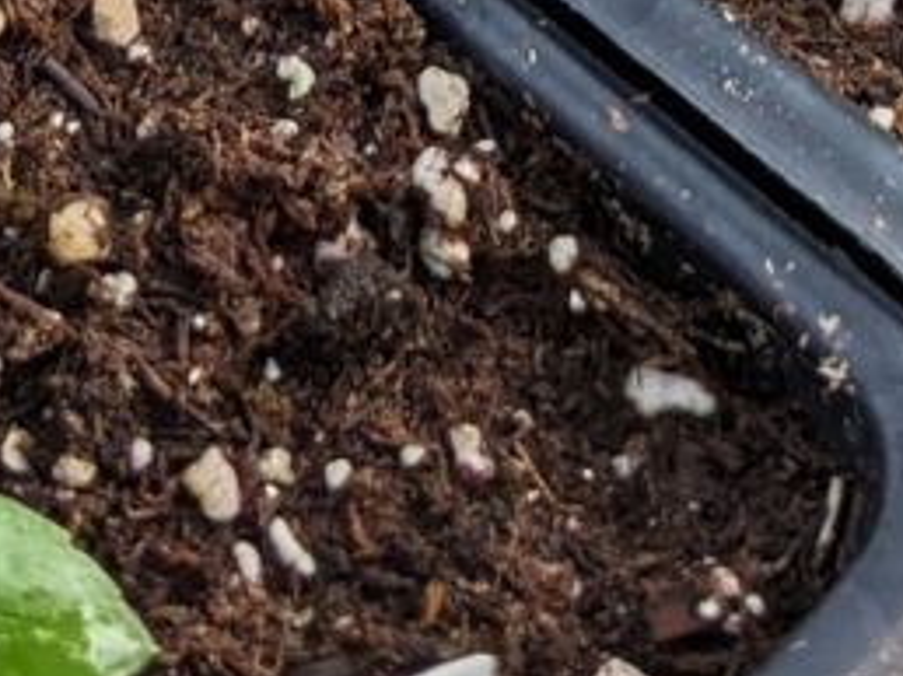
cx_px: 756
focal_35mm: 161
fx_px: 4196
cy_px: -876
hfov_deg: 12.2
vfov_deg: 8.5
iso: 52
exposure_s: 1/1114
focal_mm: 4.38
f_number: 1.73
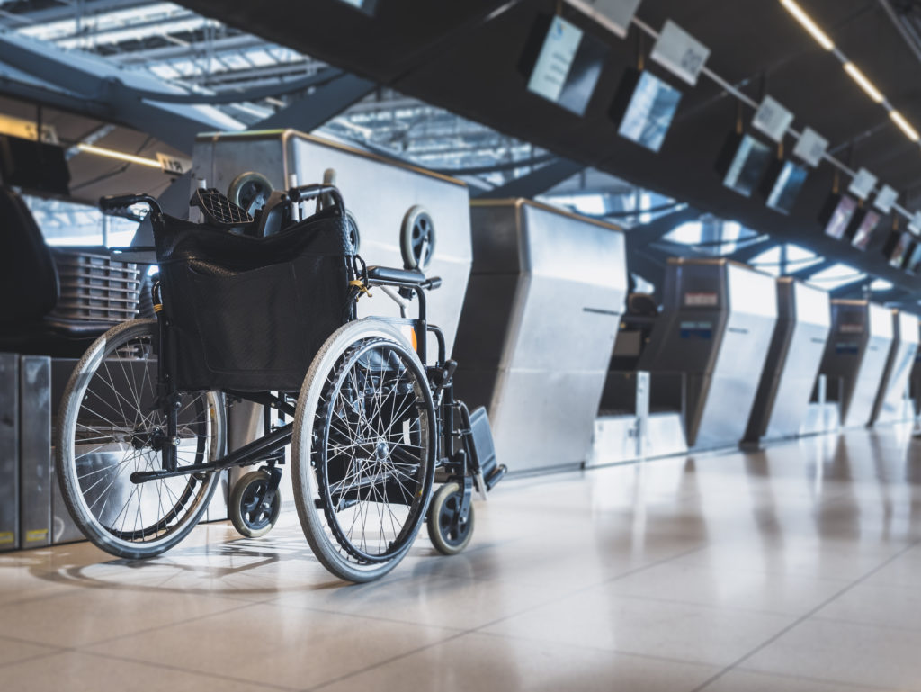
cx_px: 460
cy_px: 346
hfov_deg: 44.8
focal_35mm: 42
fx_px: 1118
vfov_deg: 34.4
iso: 200
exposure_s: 1/30
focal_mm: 21
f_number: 2.8
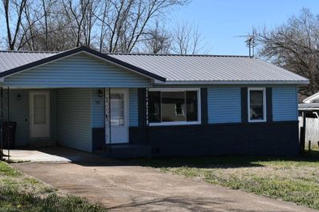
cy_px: 83
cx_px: 123
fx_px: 540
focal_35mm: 61
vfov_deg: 22.2
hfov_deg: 32.8
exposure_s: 1/320
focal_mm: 32
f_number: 9
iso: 100
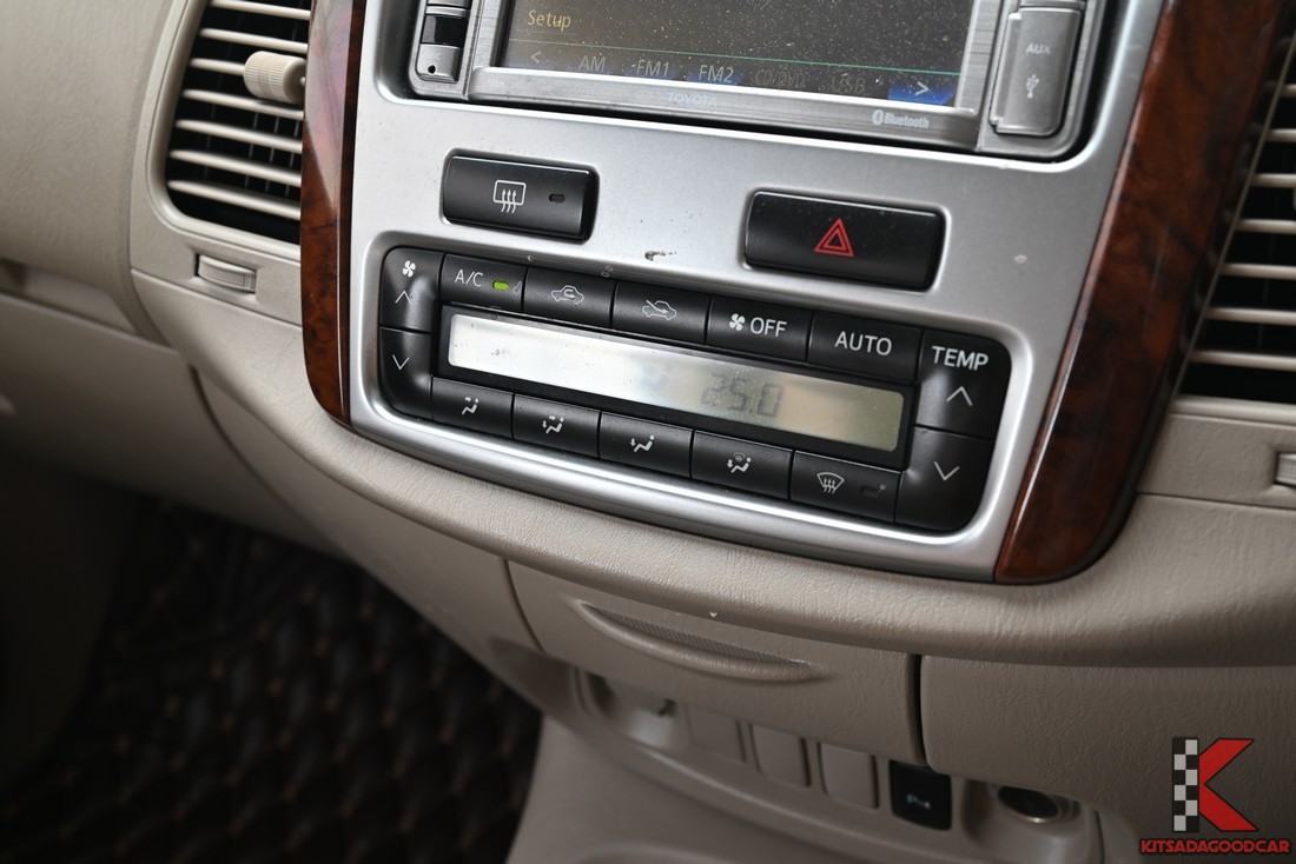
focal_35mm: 36
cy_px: 432
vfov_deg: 36.9
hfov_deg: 53.1
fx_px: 1296
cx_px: 648
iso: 200
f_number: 5.6
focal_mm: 36
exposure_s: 1/45
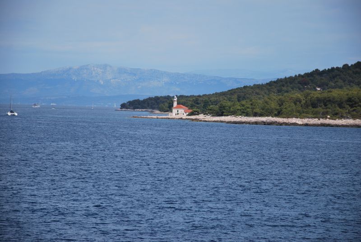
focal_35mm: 158
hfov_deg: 13.0
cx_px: 180
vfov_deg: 8.7
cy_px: 121
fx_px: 1582
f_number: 5.6
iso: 100
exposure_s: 1/500
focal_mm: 105
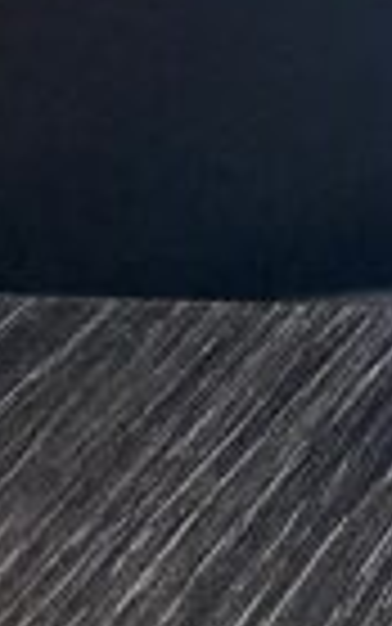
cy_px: -1479
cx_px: 1699
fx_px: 3603
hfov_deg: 5.3
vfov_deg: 8.0
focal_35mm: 211
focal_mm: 4.25
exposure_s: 1/121
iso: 100
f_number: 1.8
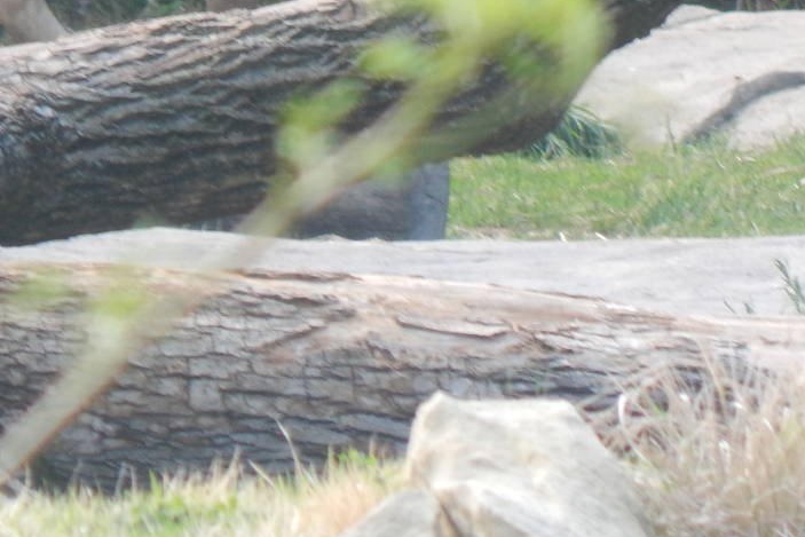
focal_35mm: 1810
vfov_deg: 0.8
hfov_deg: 1.1
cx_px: 403
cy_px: -17
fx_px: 40479
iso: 200
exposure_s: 1/125
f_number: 5.9
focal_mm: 136
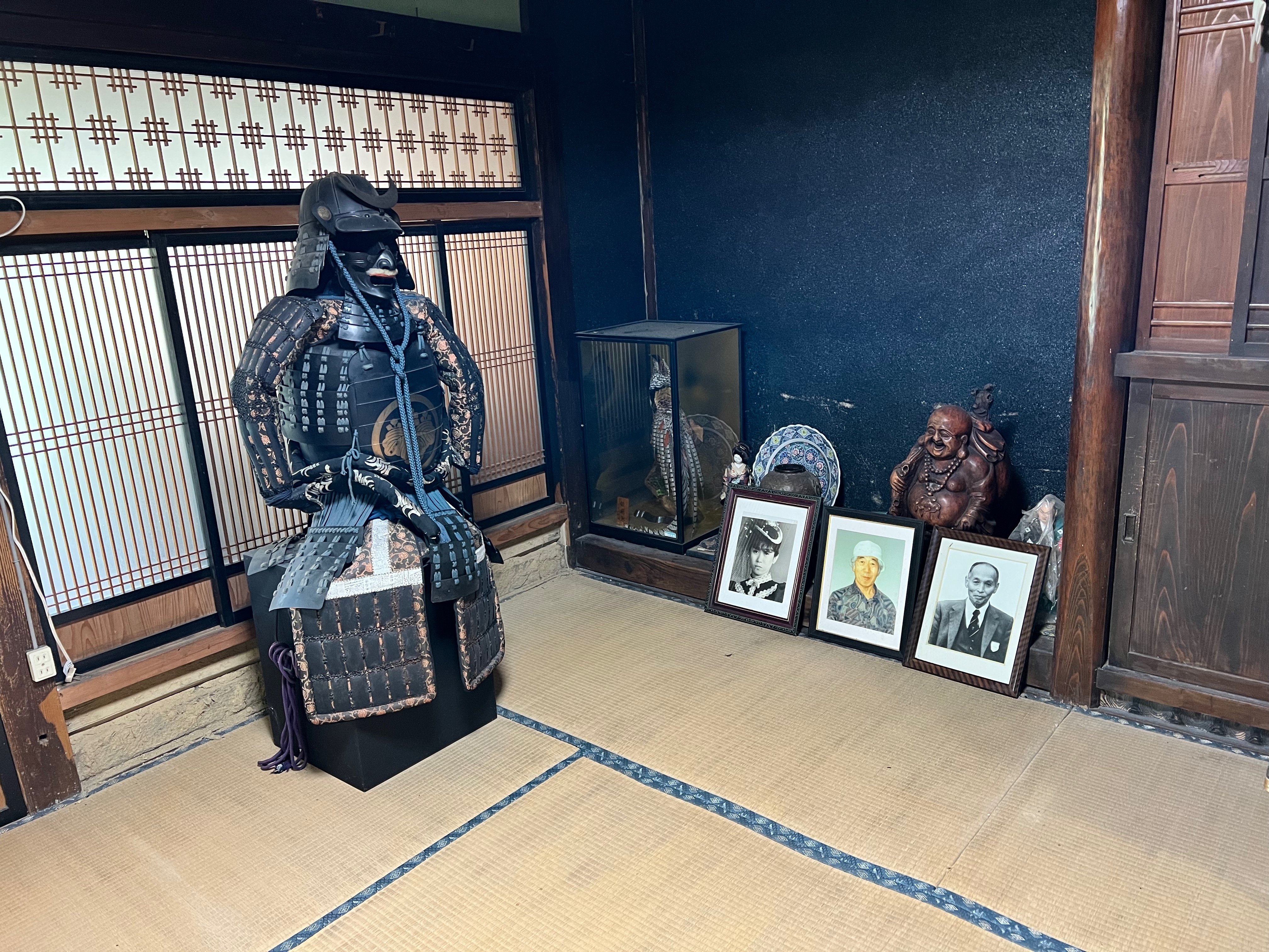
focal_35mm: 26
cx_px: 634
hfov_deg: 67.3
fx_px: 953
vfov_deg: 53.1
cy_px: 476
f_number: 1.5
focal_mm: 5.7
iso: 320
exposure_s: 1/50
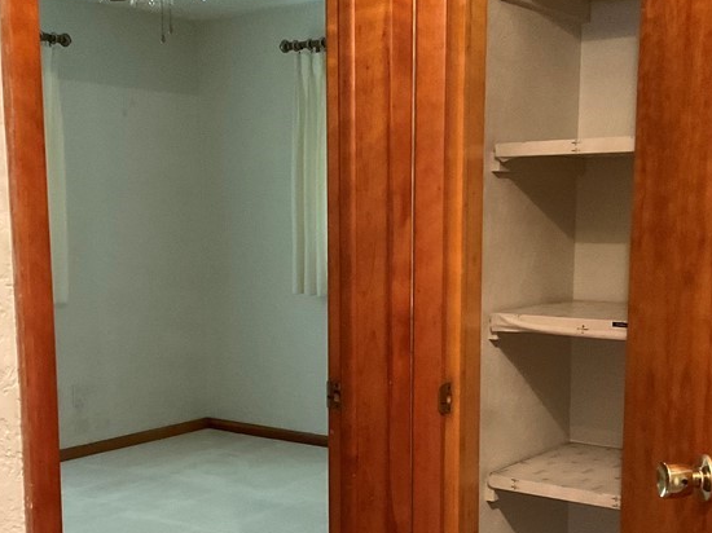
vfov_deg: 26.8
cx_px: 315
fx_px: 1110
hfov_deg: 35.5
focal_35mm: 54
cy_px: 376
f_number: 1.8
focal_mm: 3
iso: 400
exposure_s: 1/30
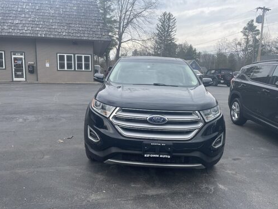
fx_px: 217
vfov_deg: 51.4
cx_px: 141
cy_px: 103
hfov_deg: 65.3
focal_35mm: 27
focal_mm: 4.2
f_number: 1.6
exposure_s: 1/855
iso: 32
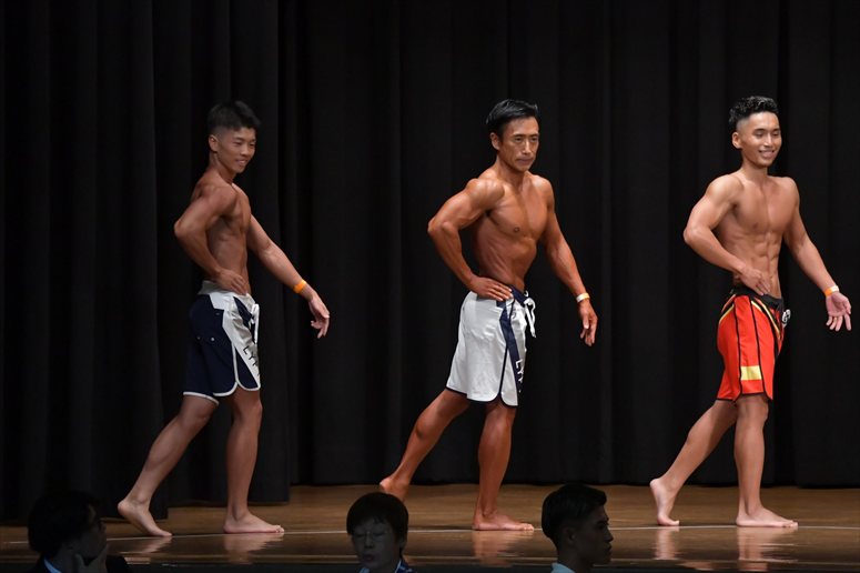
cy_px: 286
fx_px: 5181
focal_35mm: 217
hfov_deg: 9.5
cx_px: 430
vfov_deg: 6.3
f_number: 5.6
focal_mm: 145
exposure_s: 1/400
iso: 5000
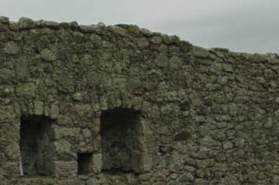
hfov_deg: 18.2
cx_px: 85
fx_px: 867
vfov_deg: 12.1
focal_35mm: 112
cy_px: 157
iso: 200
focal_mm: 18
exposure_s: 1/200
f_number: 7.1
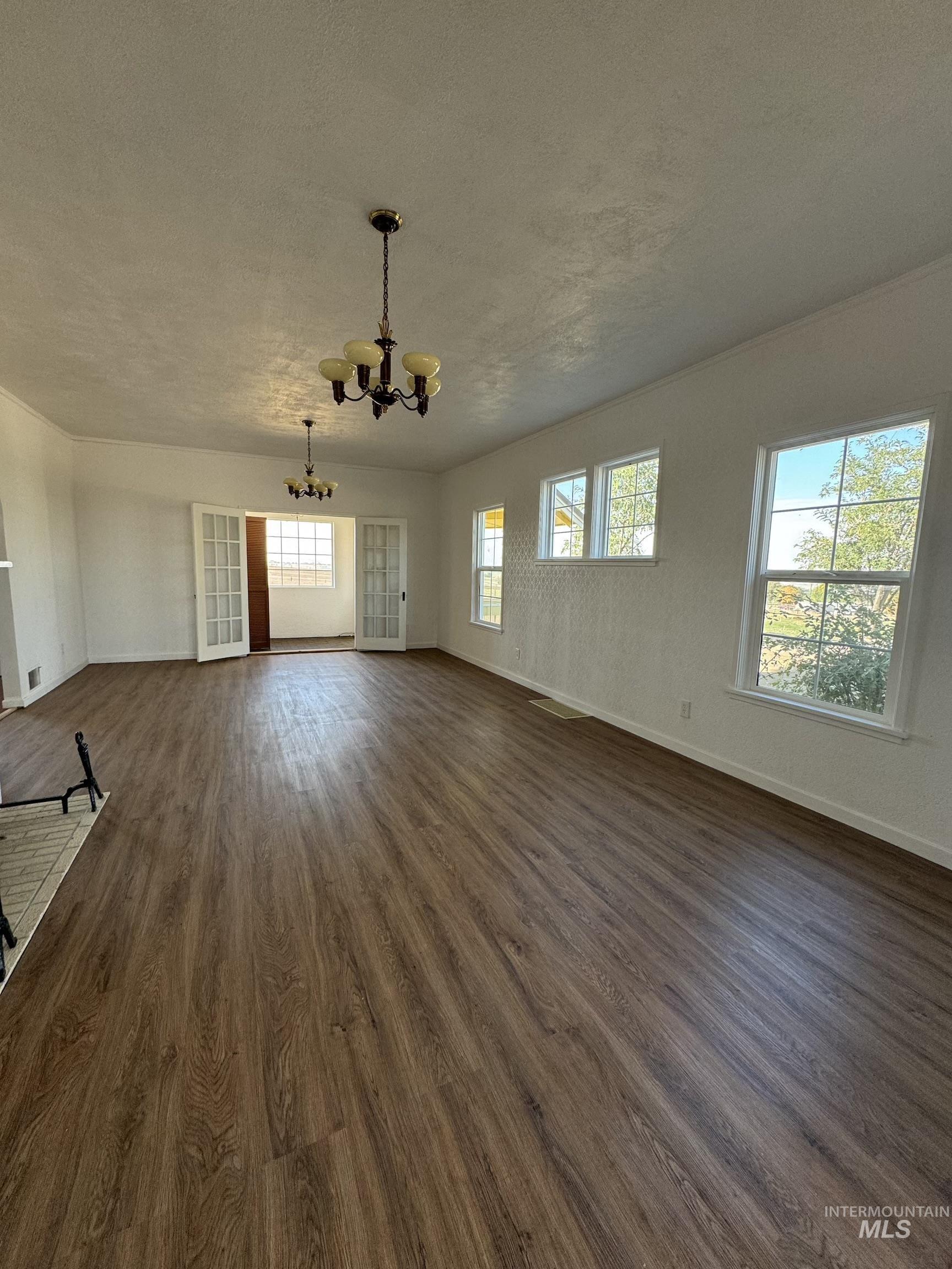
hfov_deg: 85.7
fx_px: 513
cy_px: 634
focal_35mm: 14
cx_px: 476
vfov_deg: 102.1
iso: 125
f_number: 2.2
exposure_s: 1/99
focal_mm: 2.22
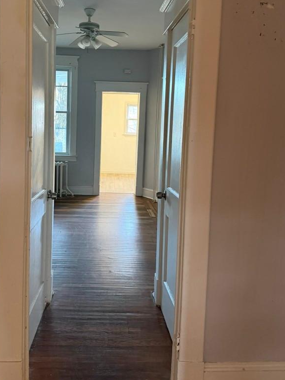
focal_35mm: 32
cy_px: 156
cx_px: 106
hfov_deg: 43.8
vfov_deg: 56.5
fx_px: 351
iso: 640
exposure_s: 1/40
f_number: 1.78
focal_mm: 6.76
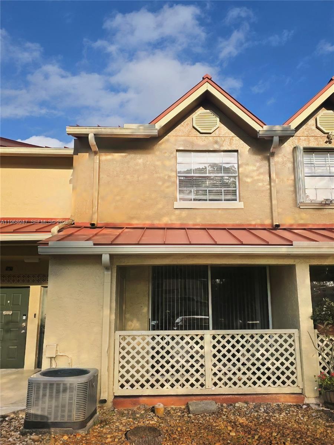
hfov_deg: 58.9
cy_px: 222
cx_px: 167
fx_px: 296
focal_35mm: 23
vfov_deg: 73.9
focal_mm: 6.3
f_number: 1.7
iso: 80
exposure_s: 1/5000
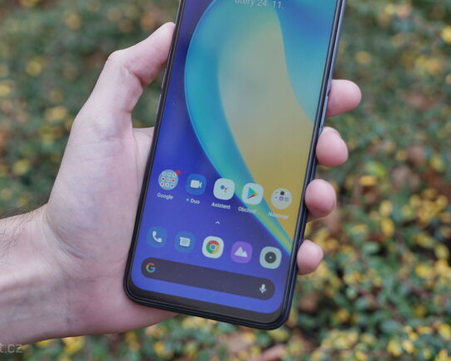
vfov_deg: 25.4
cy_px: 141
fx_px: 801
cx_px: 238
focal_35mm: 60
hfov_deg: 31.4
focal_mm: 42
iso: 160
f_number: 4.5
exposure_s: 1/125
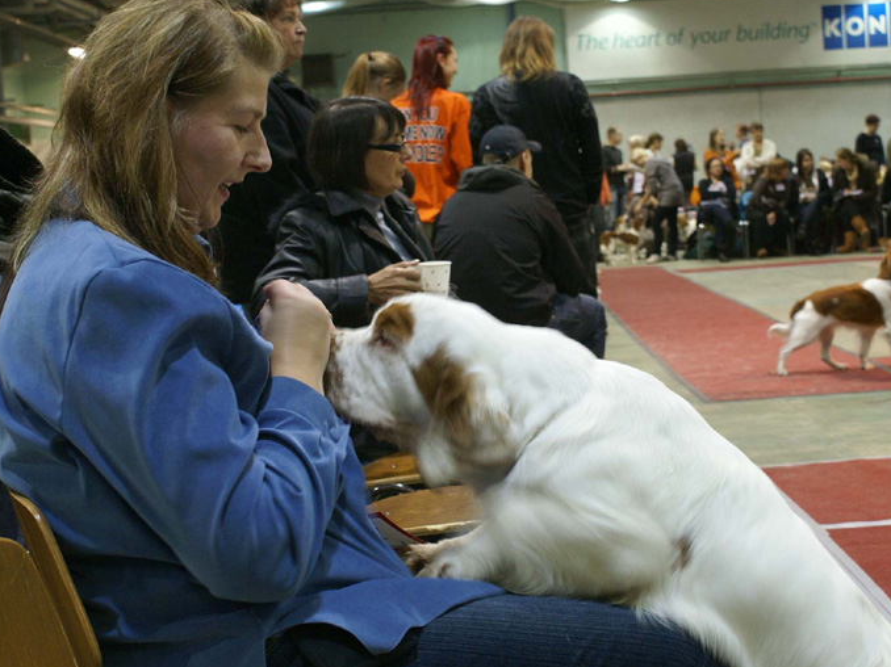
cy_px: 322
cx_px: 484
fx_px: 1533
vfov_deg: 24.6
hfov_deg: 32.4
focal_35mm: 60
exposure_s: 1/20
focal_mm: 35
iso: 400
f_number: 5.6
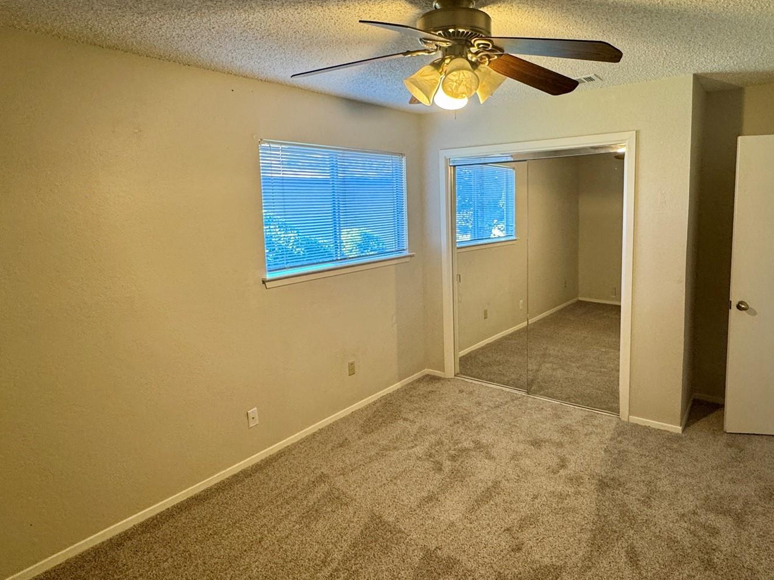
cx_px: 424
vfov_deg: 60.9
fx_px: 492
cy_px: 258
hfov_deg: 76.2
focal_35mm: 22
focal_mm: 2.22
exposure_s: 1/73
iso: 200
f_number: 2.2
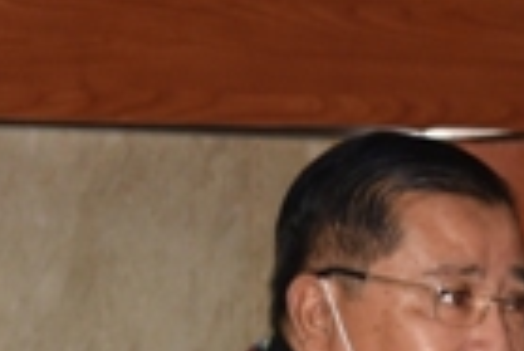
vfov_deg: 1.6
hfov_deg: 2.3
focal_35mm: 887
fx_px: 12924
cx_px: 256
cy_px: 215
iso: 500
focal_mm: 120
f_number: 6.3
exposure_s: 1/60
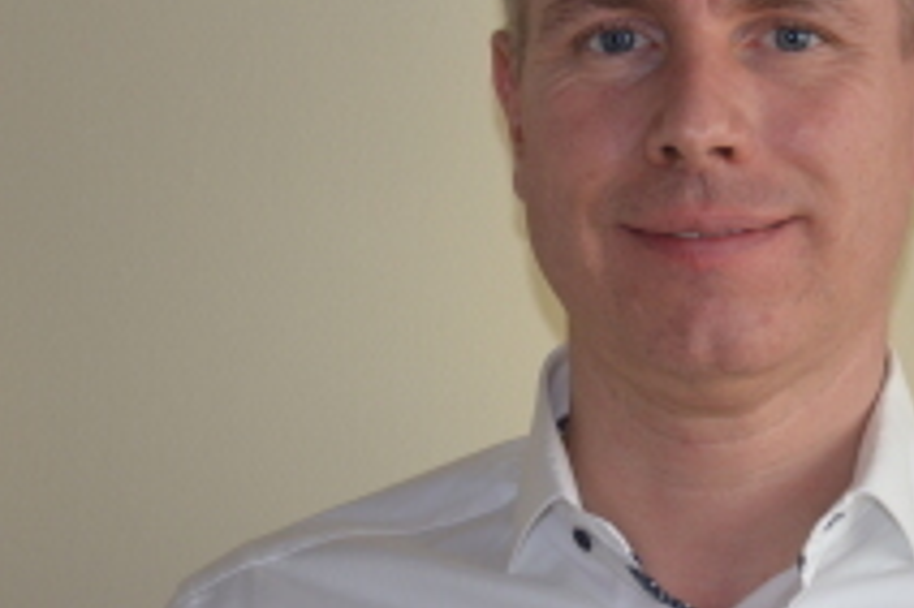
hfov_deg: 13.5
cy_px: 287
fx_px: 3856
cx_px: 673
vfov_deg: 9.0
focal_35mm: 152
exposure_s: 1/30
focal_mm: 38
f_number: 3.5
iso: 360
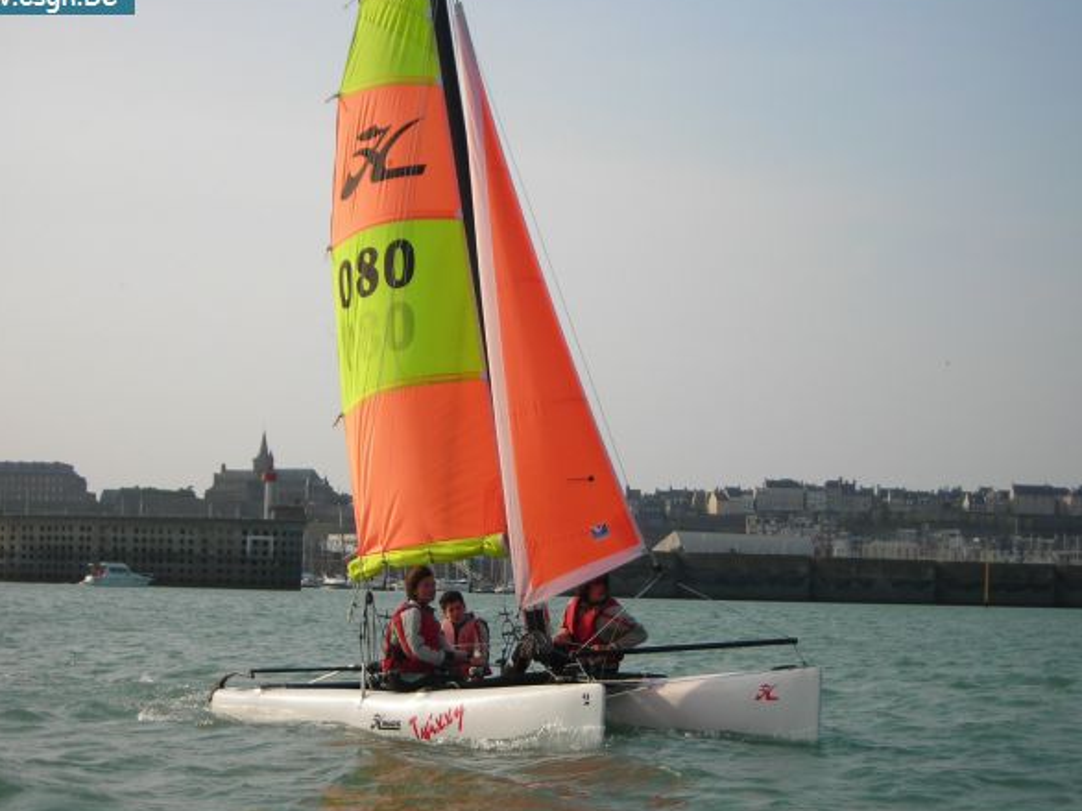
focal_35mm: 71
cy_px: 416
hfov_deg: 27.4
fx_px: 2218
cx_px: 523
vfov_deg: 20.7
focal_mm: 10.8
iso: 50
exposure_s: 1/170
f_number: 7.7
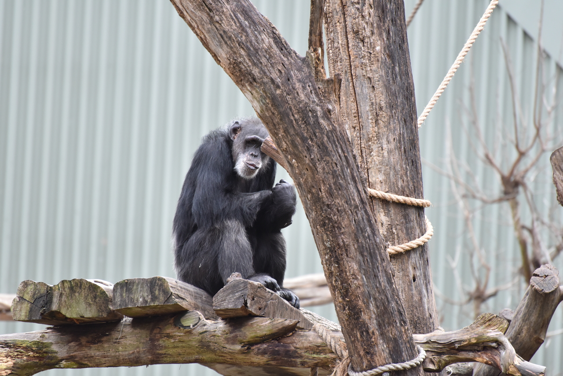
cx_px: 282
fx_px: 4692
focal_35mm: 300
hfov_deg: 6.9
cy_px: 188
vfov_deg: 4.6
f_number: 5.6
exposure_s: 1/640
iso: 2000
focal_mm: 300
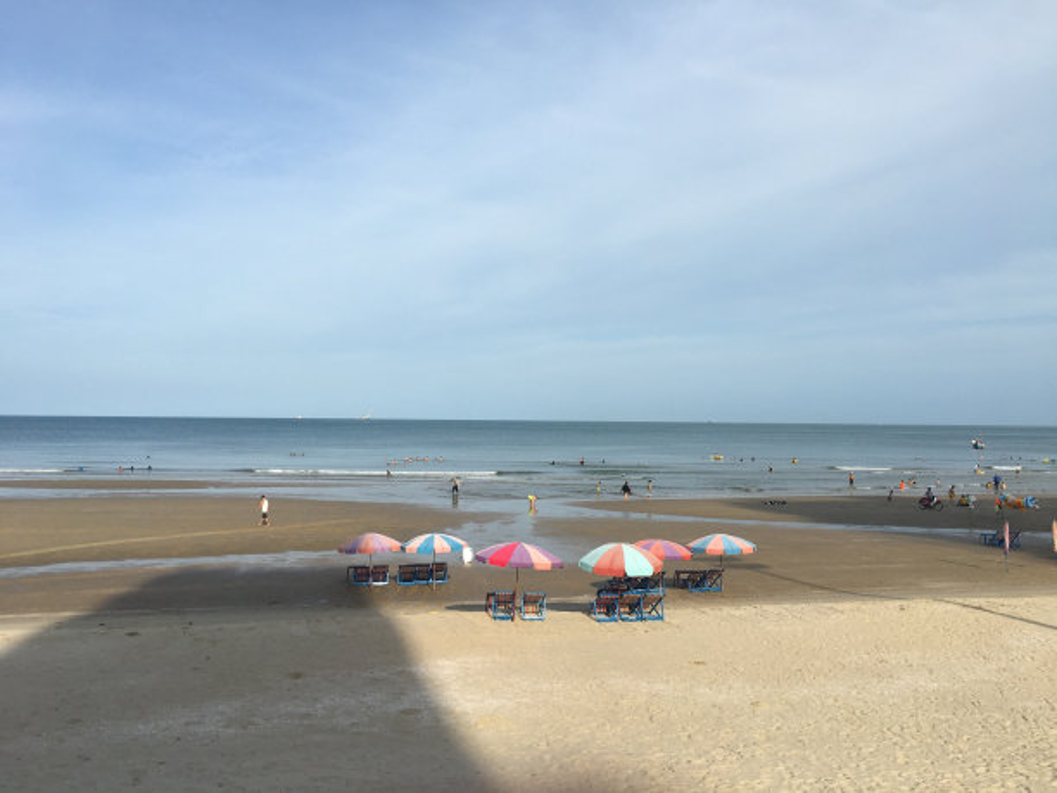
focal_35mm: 29
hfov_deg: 61.7
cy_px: 396
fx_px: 886
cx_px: 528
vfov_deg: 48.2
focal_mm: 4.15
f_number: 2.2
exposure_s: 1/2331
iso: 25
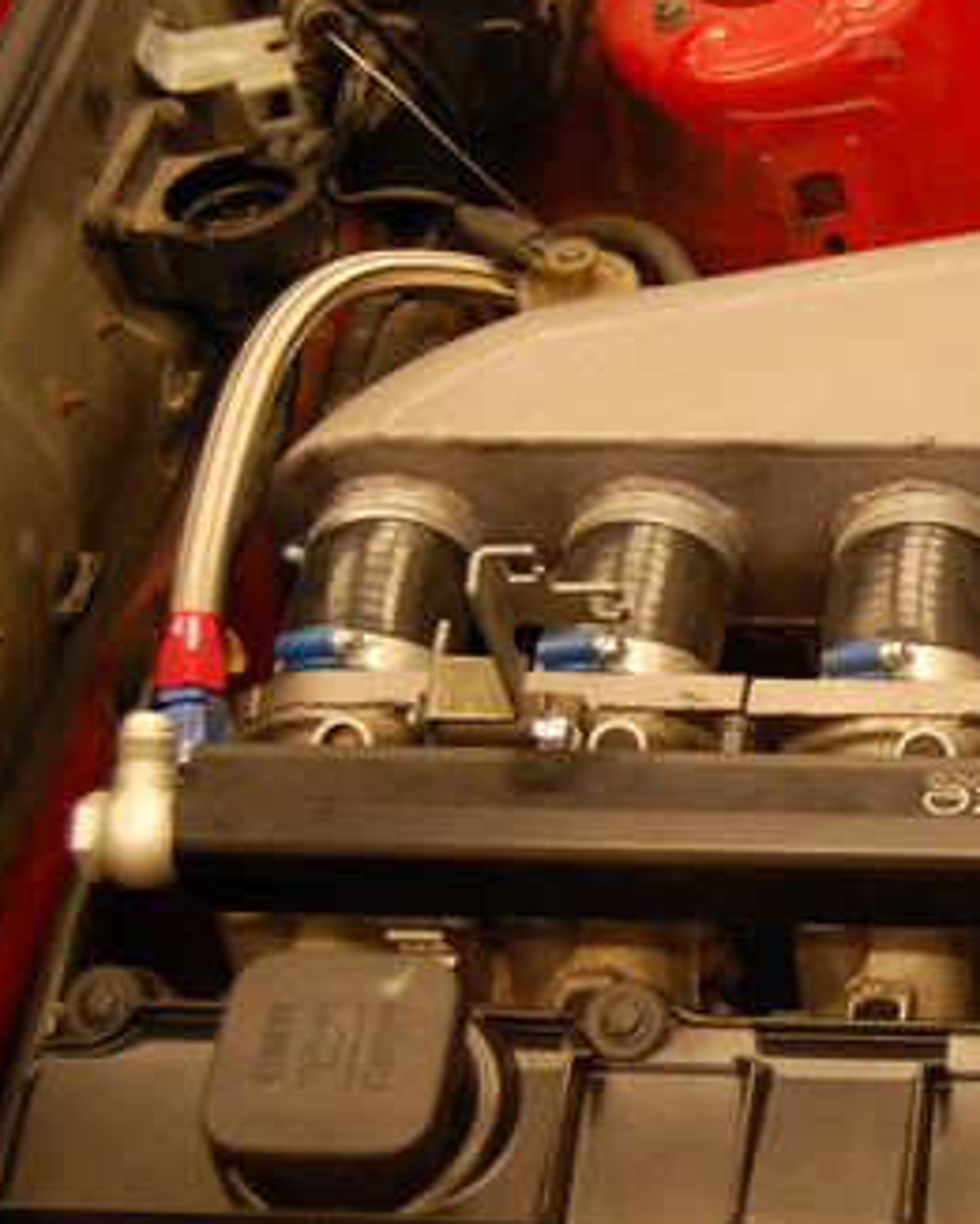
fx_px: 3406
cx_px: 1115
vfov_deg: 20.4
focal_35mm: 94
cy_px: 631
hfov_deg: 15.9
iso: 720
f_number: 4.5
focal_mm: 34
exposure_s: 1/30
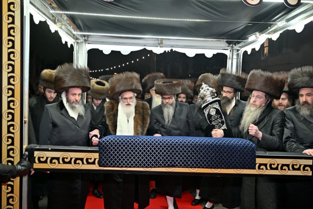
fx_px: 287
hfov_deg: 57.2
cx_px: 156
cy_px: 104
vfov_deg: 40.0
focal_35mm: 33
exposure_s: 1/200
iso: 800
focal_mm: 33
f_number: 4
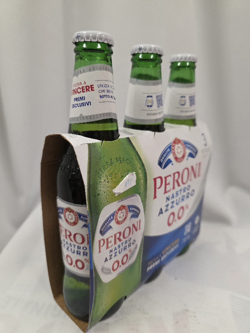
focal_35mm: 23
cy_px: 166
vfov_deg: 73.9
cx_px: 125
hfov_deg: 58.9
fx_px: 221
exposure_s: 1/101
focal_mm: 6.3
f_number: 1.7
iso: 400
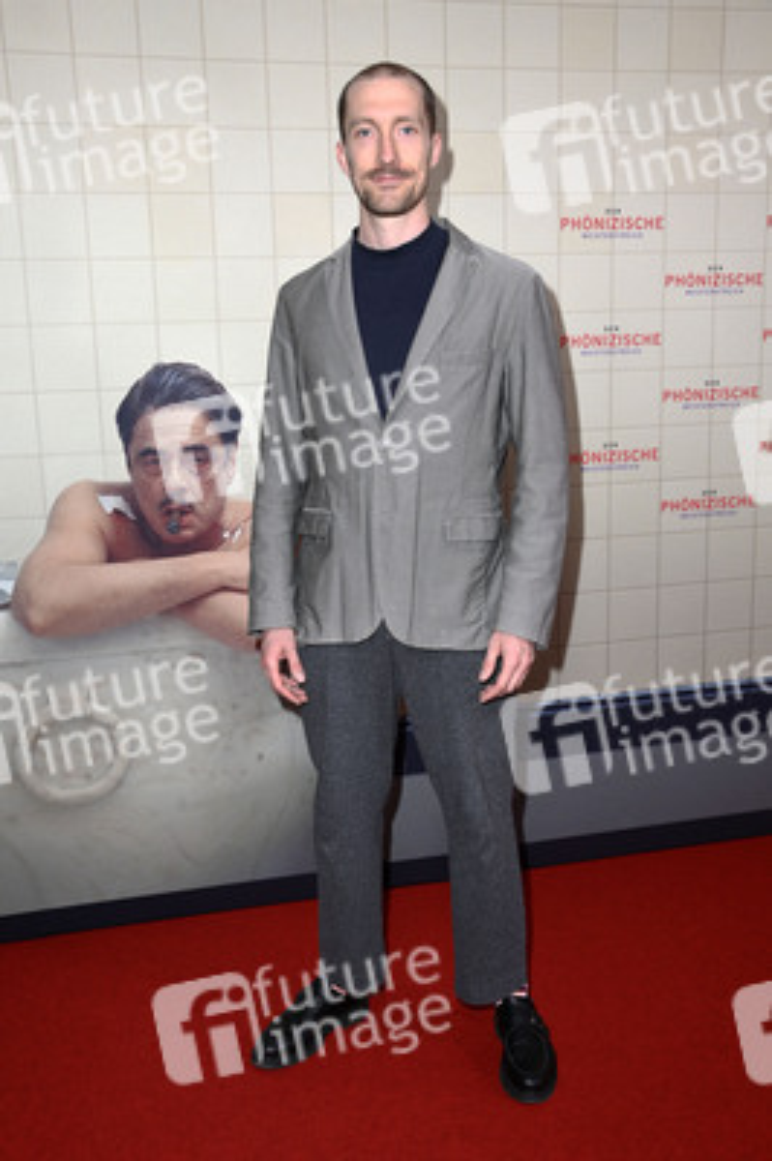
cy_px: 580
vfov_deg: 50.7
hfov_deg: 35.0
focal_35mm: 38
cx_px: 386
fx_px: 1224
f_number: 5.6
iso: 800
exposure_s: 1/250
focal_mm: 38
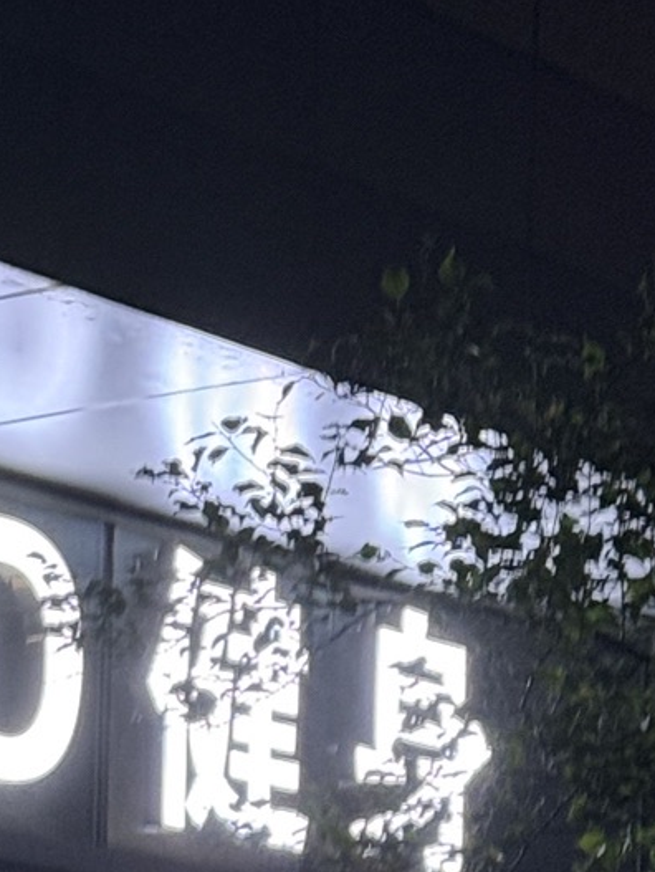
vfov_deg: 10.6
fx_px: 4586
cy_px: 1176
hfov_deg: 8.1
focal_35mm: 182
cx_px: -66
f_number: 1.78
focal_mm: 6.76
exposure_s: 1/33
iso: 200
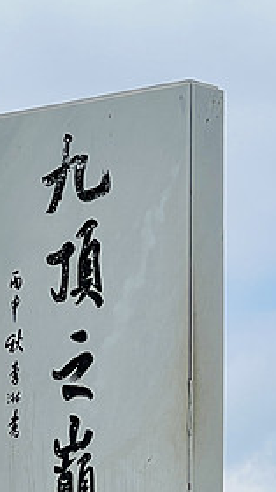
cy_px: 441
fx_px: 3130
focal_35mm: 240
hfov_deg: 5.0
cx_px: 12
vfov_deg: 9.0
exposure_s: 1/1193
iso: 32
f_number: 2.8
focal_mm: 9
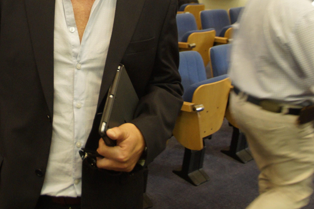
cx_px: 64
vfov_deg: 19.6
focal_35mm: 68
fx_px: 593
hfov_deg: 29.0
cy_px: 21
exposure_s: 1/40
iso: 1600
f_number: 4
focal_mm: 24
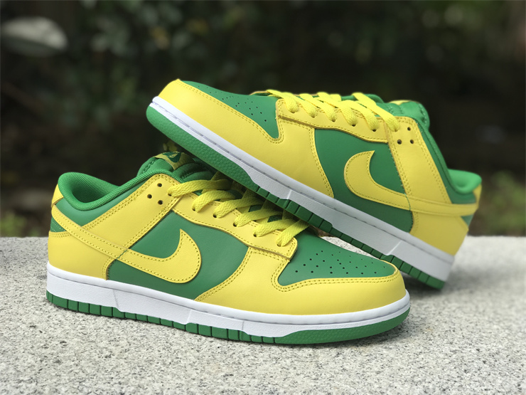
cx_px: 263
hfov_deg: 33.8
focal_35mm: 57
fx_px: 866
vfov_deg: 25.7
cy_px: 198
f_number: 2.8
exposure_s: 1/239
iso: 20
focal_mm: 6.6
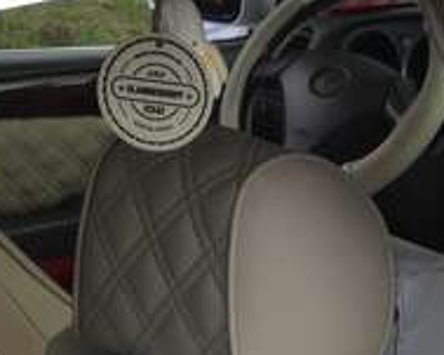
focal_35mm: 131
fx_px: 1721
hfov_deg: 14.7
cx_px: 268
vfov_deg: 11.6
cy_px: 407
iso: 50
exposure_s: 1/547
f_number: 2.4
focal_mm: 4.12
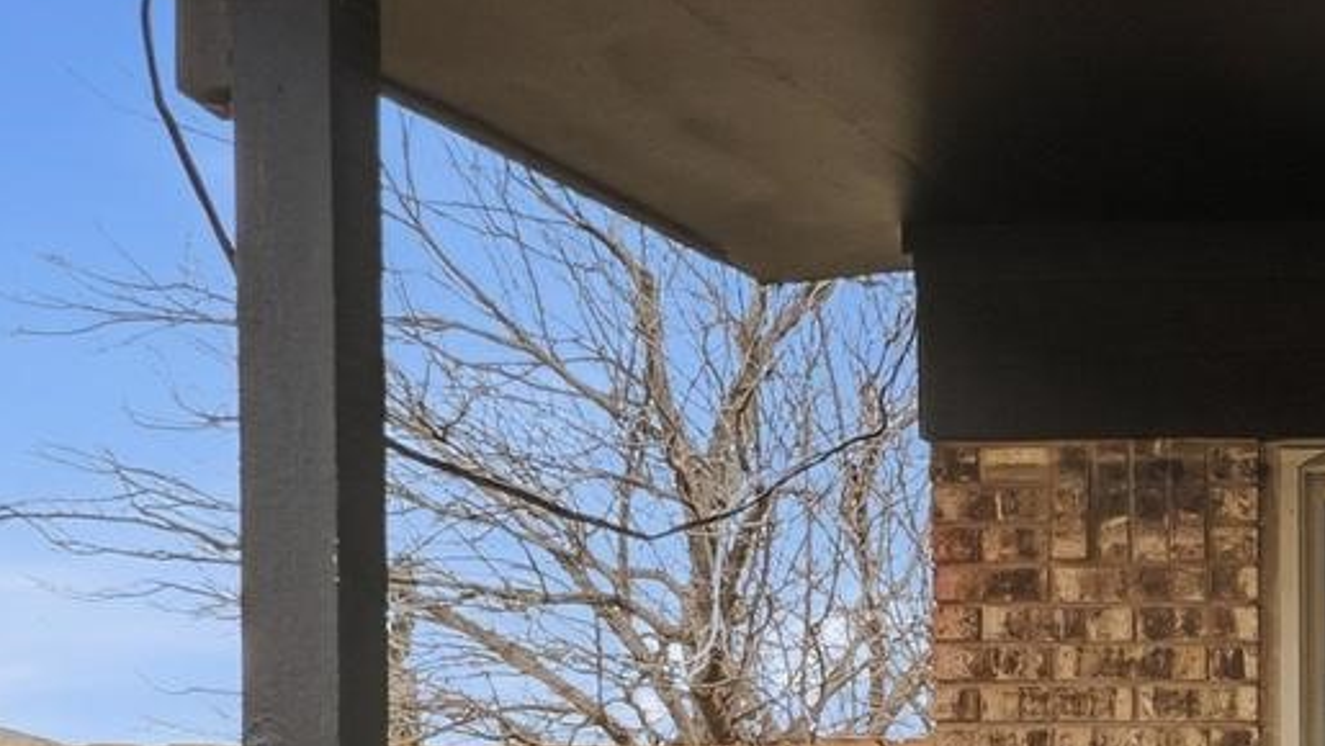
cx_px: 1924
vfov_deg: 15.0
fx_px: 2636
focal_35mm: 75
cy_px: 1113
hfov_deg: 23.3
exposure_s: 1/800
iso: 640
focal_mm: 12
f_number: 8
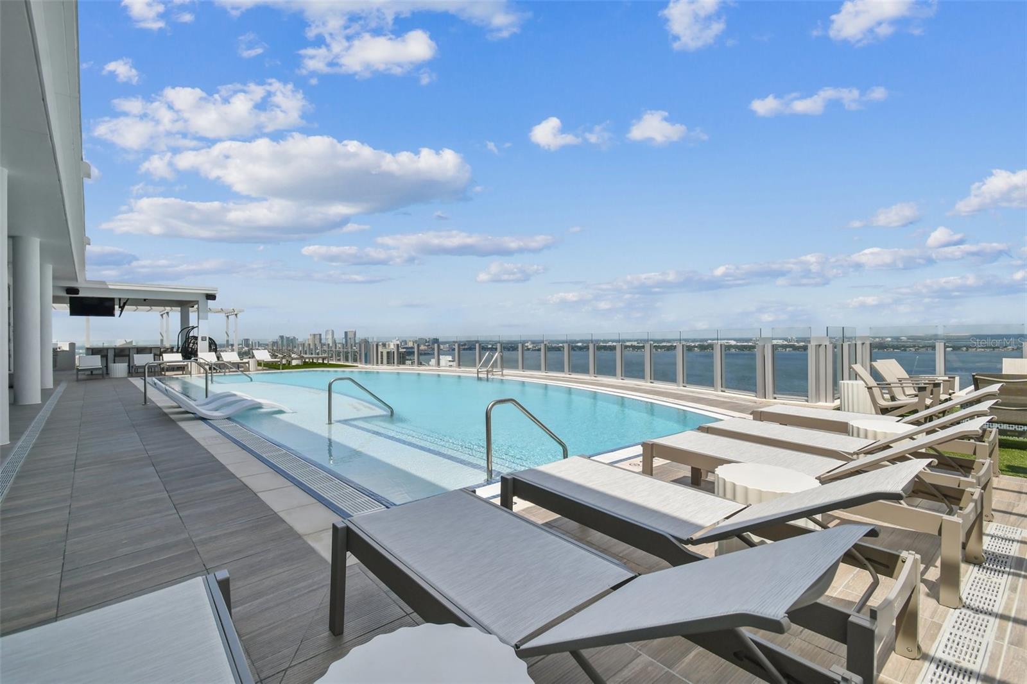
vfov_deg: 73.7
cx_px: 514
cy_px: 342
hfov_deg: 96.7
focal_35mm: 16
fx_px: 456
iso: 100
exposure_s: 1/400
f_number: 7.1
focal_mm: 11
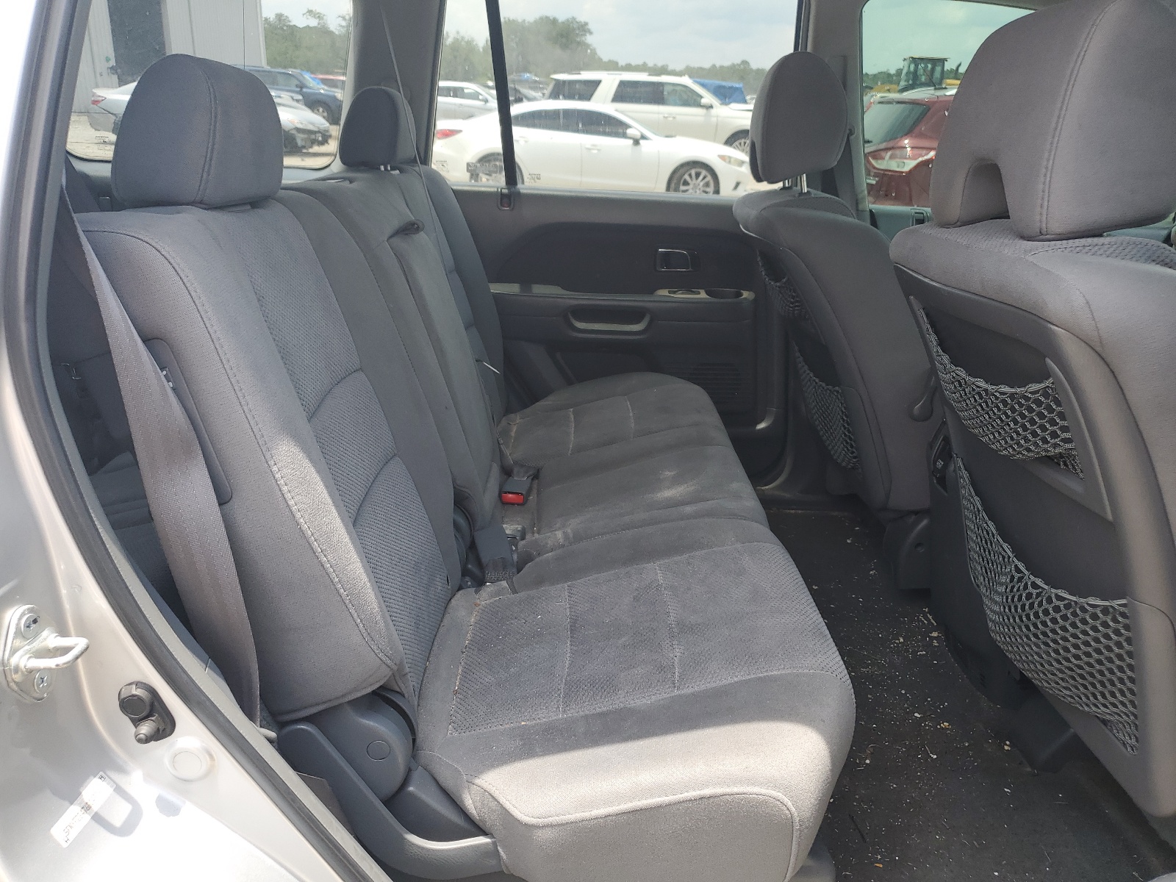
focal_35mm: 26
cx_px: 588
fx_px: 883
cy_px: 441
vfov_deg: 53.1
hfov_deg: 67.3
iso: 50
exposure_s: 1/476
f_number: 1.5
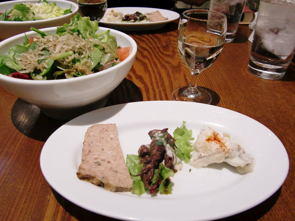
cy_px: 110
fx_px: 239
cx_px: 148
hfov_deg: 63.5
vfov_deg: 49.7
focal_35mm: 28
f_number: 2.6
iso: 320
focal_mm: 4.9
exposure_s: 1/60
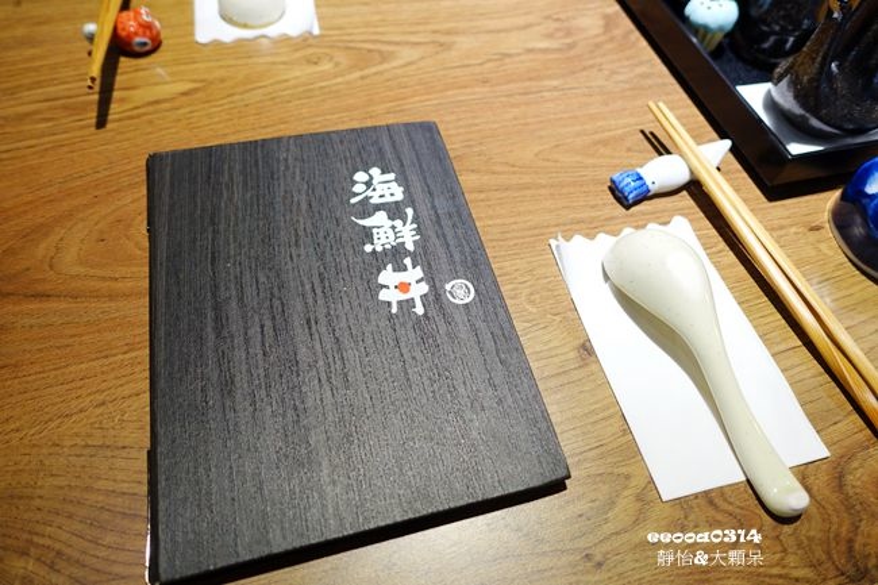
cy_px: 292
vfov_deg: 53.1
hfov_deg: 73.8
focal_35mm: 24
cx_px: 439
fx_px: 585
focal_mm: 8.8
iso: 250
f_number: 1.8
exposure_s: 1/30
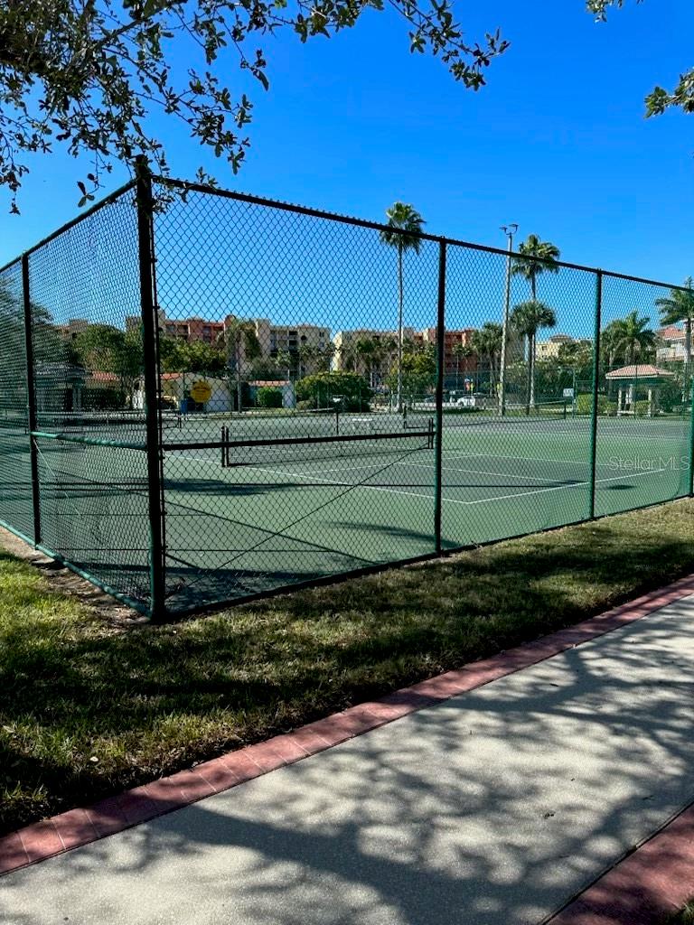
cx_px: 347
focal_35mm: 24
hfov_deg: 56.8
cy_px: 462
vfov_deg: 71.6
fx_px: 642
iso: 80
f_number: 1.78
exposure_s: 1/2882
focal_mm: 6.86
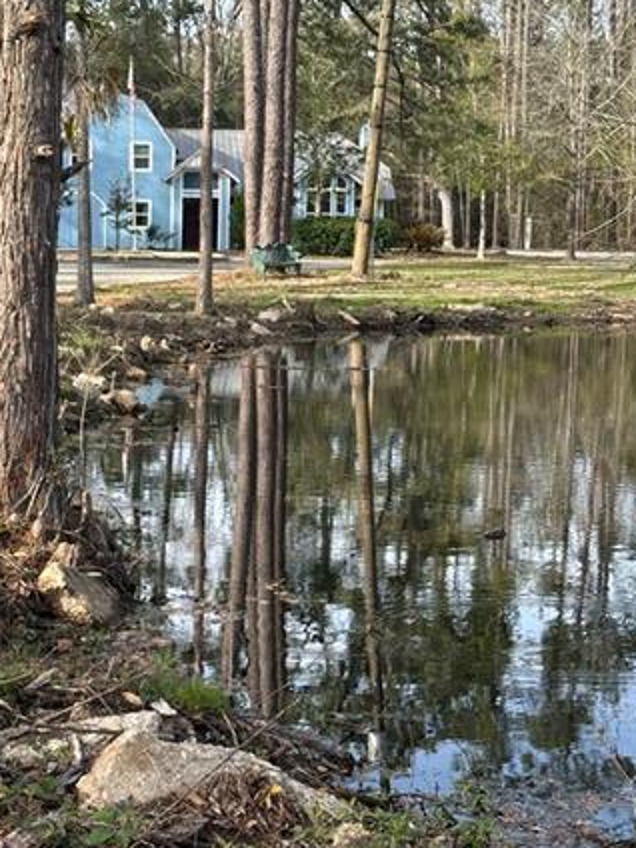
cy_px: 434
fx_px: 2131
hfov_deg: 16.9
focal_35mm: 87
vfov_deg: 22.5
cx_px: 216
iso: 64
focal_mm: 6.86
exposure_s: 1/944
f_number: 1.78
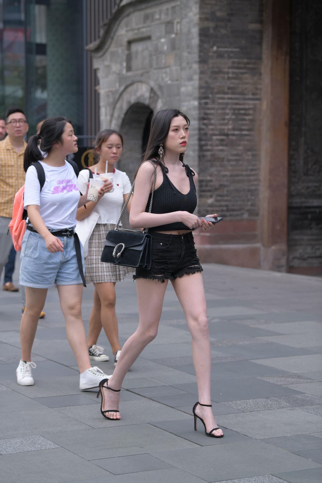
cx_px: 161
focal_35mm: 95
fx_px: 1274
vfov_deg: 21.5
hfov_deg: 14.4
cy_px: 242
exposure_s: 1/800
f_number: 4
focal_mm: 95
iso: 320
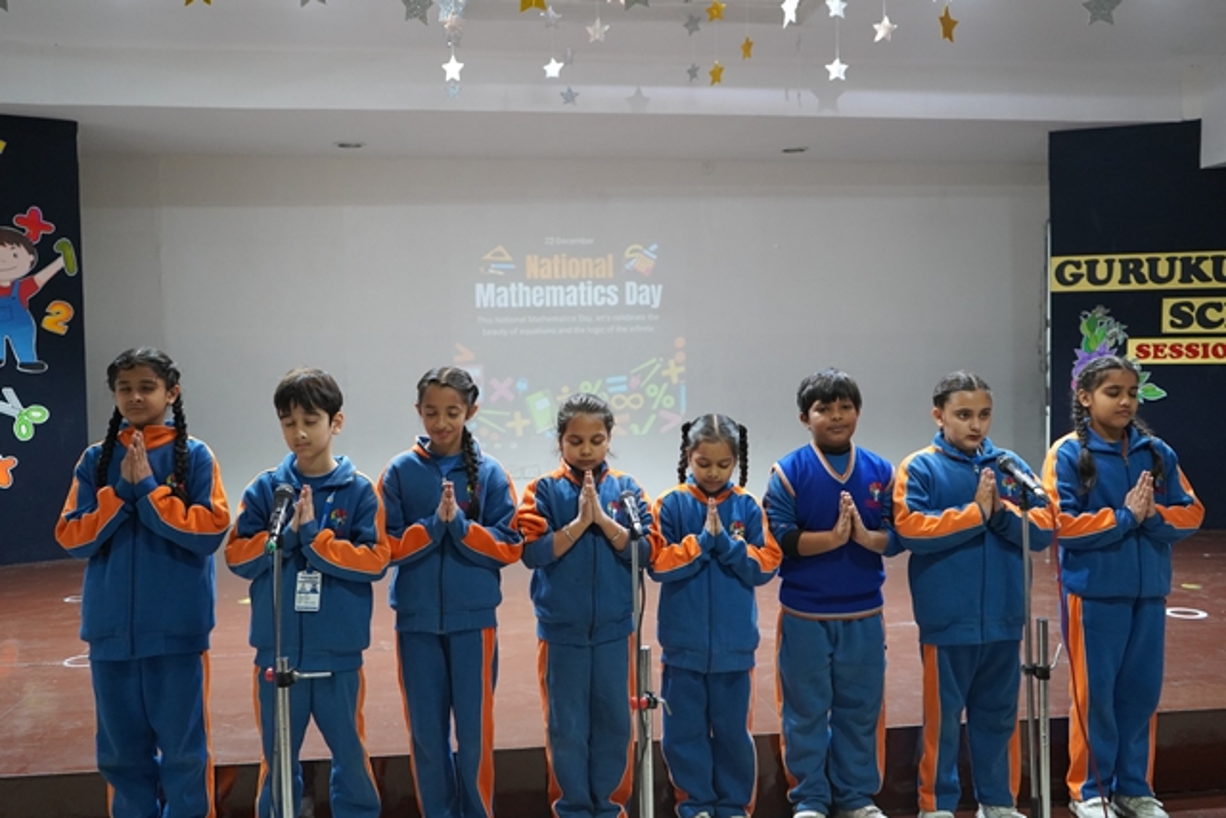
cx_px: 613
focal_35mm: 32
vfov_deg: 41.1
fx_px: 1090
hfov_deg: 58.7
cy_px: 409
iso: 5000
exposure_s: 1/160
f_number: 4
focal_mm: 32
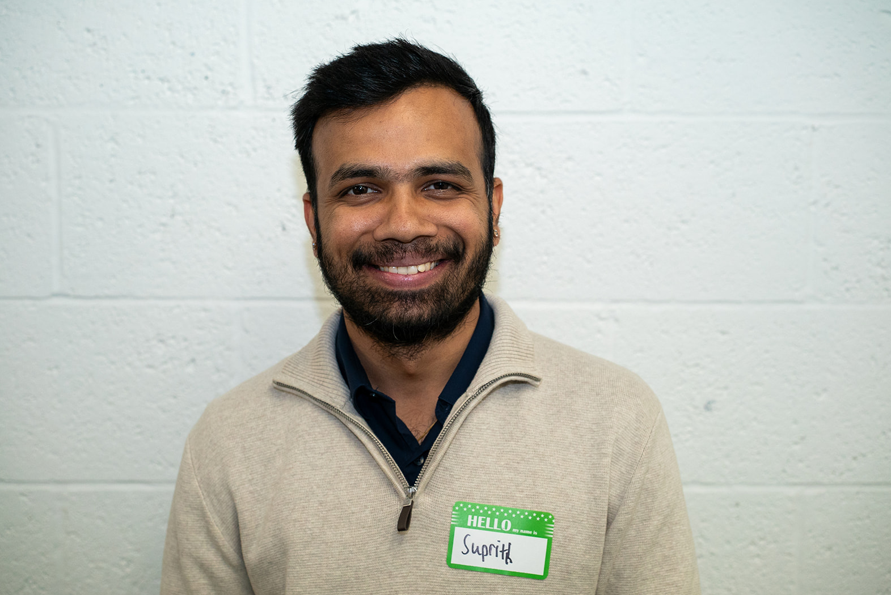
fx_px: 1387
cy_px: 301
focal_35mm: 56
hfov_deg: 35.6
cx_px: 440
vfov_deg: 24.2
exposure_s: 1/125
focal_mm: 55
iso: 2000
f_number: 4.5
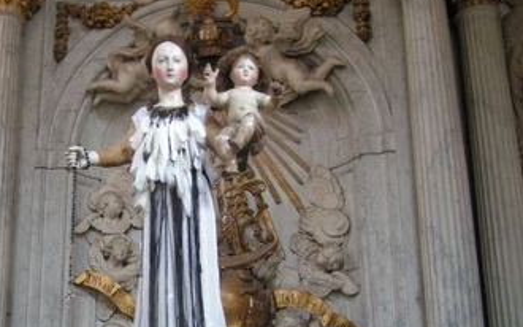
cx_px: 162
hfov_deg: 33.1
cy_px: 236
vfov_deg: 21.1
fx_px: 869
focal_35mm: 61
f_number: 2.8
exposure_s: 1/13
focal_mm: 6.3
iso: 200
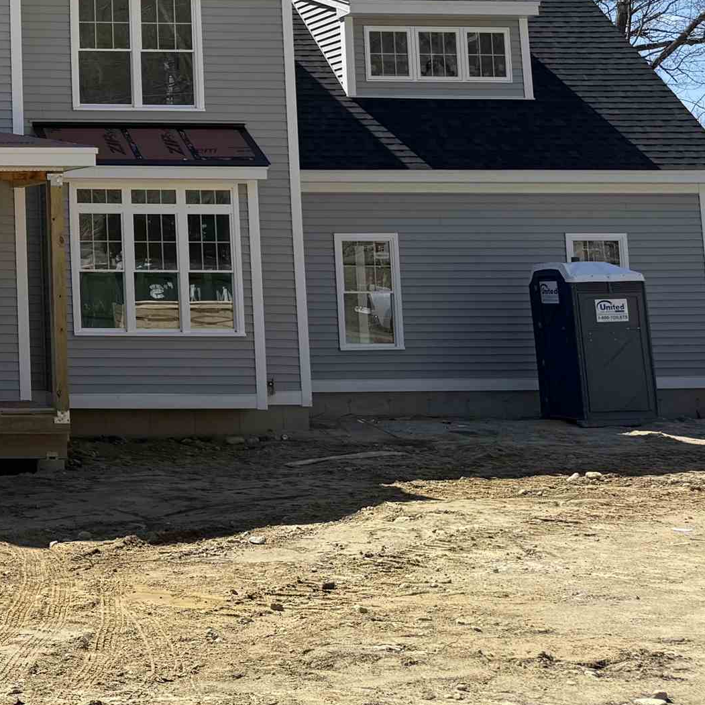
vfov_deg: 26.8
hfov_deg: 24.2
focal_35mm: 62
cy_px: 80
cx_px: -217
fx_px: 1429
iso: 80
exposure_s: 1/3953
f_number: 1.78
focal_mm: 6.76
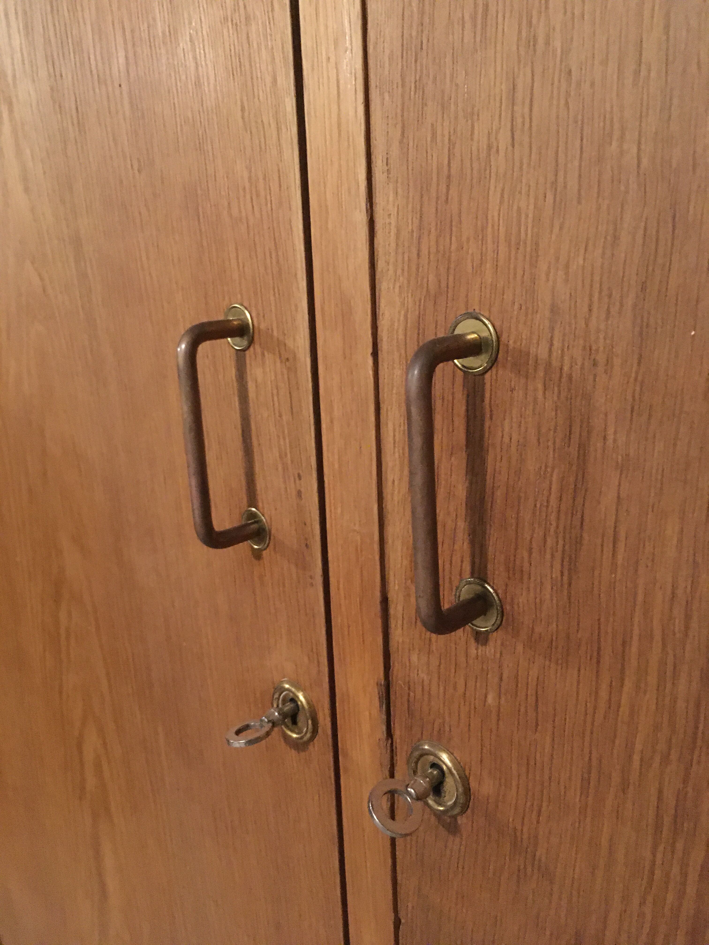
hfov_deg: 48.2
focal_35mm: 29
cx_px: 354
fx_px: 792
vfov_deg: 61.7
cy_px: 472
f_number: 2.2
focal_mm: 4.15
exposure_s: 1/17
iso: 640
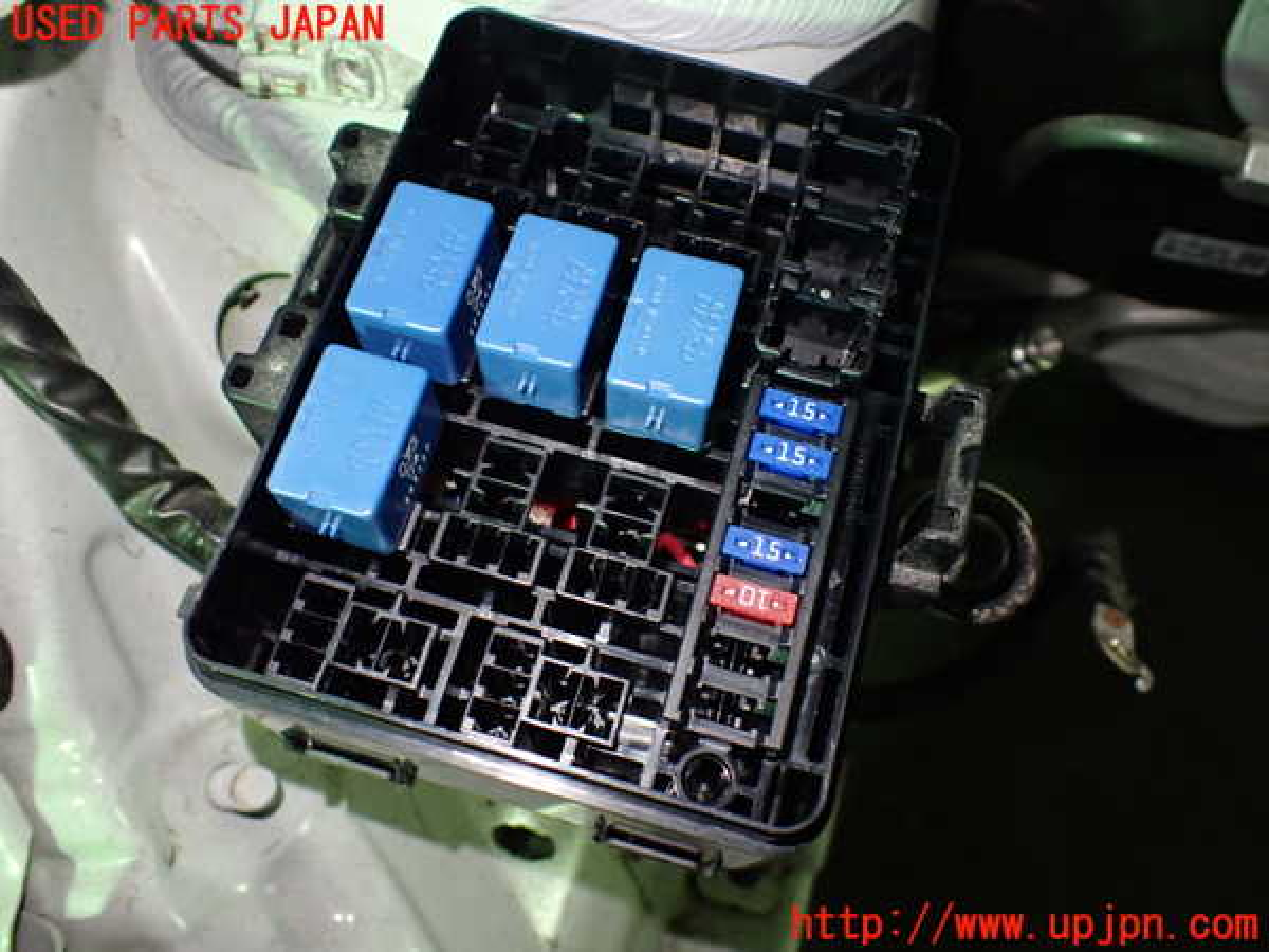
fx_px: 1100
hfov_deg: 60.0
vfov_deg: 46.8
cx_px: 634
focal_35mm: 30
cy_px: 476
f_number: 2.3
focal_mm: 5.4
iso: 800
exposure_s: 1/60
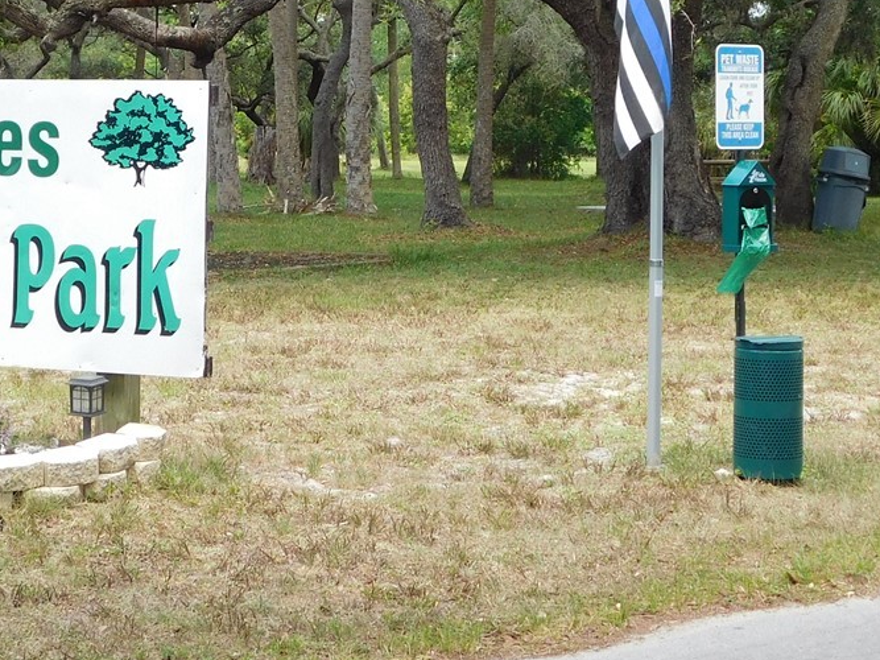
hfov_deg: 20.4
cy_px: 34
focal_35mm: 96
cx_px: 335
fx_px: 2440
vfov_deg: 15.2
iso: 125
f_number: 3.6
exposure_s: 1/200
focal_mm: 7.1
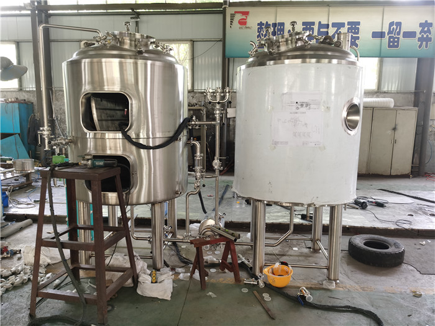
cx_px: 218
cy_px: 163
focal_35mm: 27
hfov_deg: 65.3
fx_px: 339
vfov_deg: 51.4
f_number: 1.6
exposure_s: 1/50
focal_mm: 5.56
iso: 125
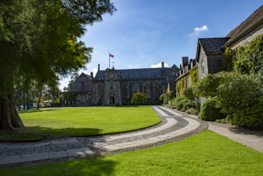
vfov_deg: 53.2
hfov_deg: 73.7
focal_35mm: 24
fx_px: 175
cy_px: 88
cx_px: 132
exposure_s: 1/100
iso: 100
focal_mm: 24
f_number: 16
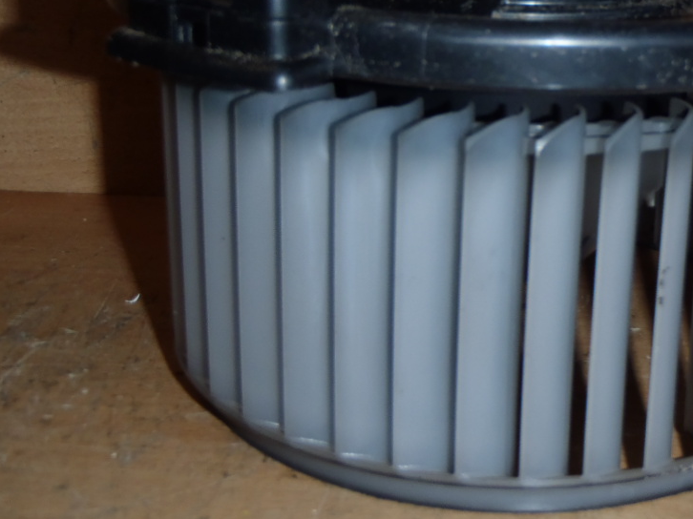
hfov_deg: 28.5
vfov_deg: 21.7
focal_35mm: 67
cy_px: 111
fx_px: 1341
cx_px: 533
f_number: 4.6
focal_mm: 6.83
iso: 100
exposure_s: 1/40
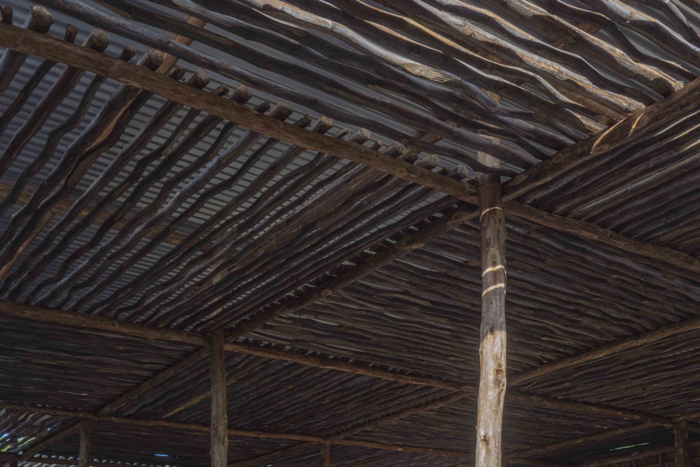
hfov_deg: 43.6
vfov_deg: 29.9
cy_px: 234
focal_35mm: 45
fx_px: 875
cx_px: 350
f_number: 9
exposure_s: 1/60
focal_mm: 16.59
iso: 100
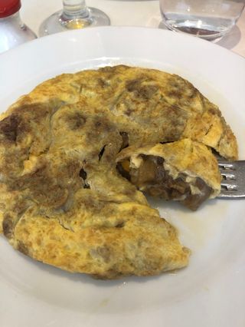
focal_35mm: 28
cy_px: 164
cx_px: 122
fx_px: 264
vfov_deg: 63.4
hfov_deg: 49.8
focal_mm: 3.99
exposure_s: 1/17
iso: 40
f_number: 1.8
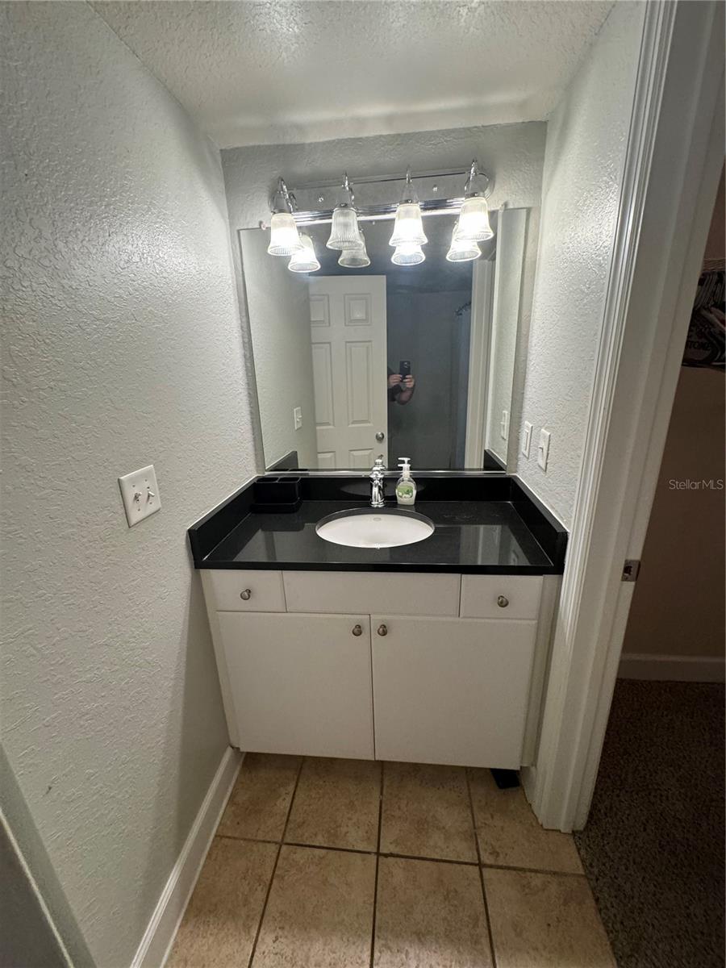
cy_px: 484
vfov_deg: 102.1
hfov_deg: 85.7
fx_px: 391
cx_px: 363
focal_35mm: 14
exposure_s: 1/120
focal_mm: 2.22
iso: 250
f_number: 2.2
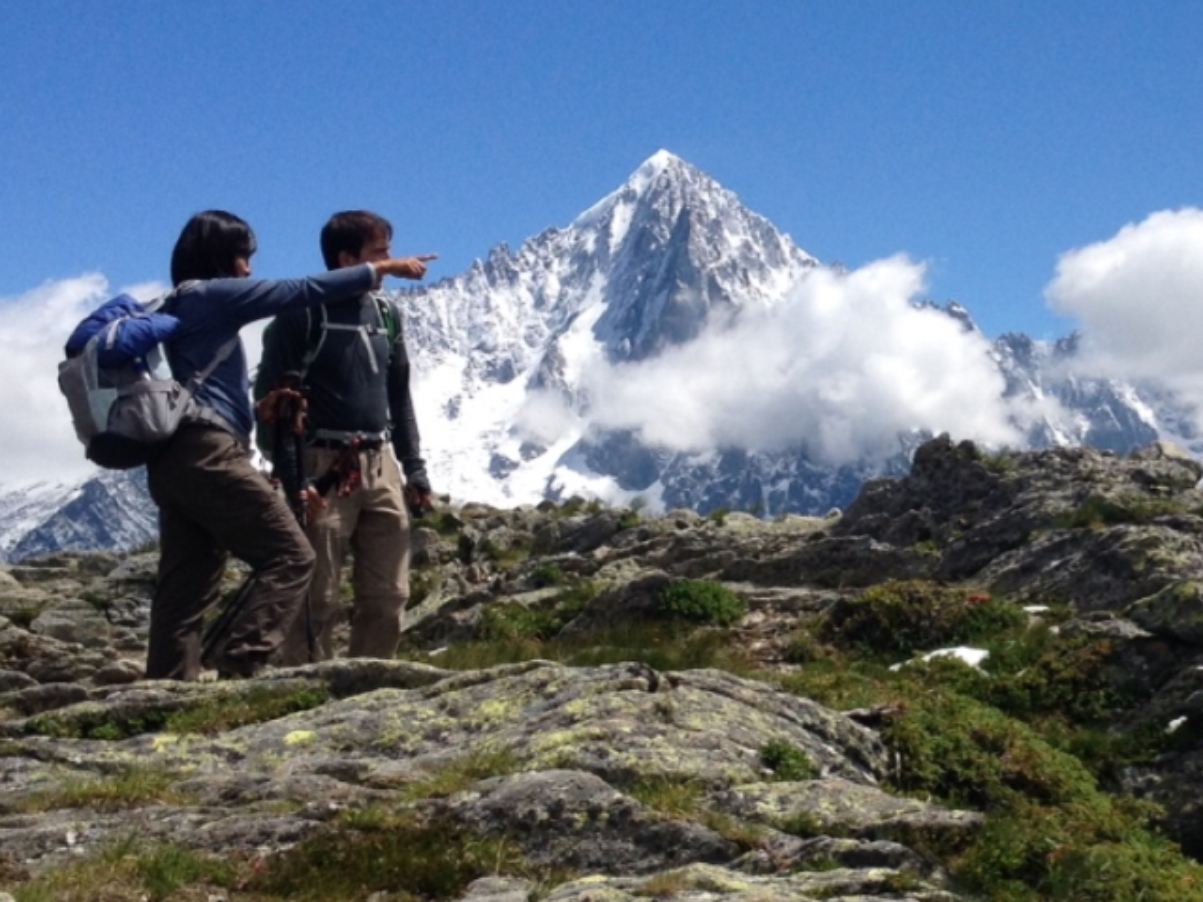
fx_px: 1216
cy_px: 451
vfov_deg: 40.7
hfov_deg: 52.6
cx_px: 602
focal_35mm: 35
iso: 50
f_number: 2.4
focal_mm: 4.28
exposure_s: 1/2762
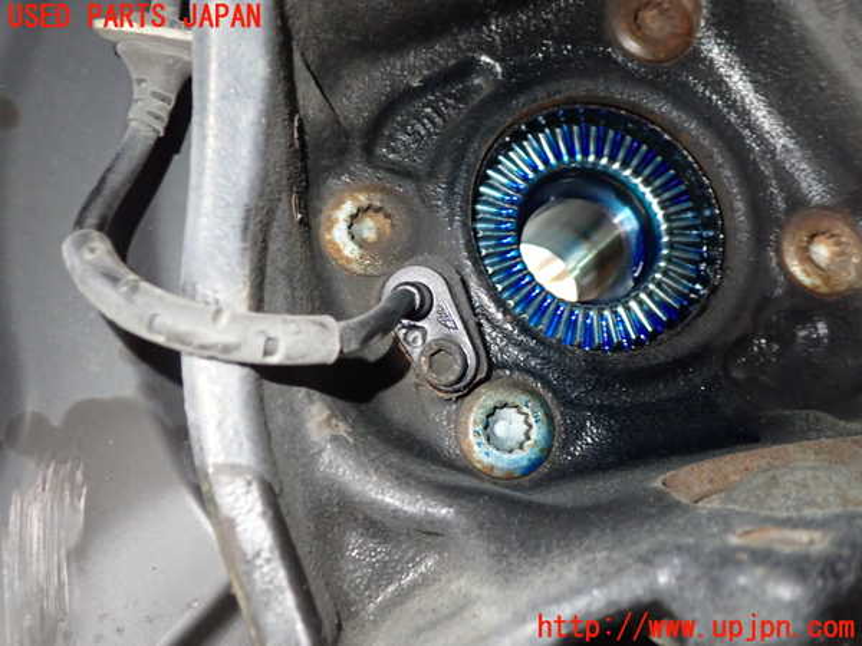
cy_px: 323
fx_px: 747
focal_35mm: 30
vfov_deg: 46.8
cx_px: 431
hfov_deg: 60.0
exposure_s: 1/30
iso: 800
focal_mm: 5.4
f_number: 2.3
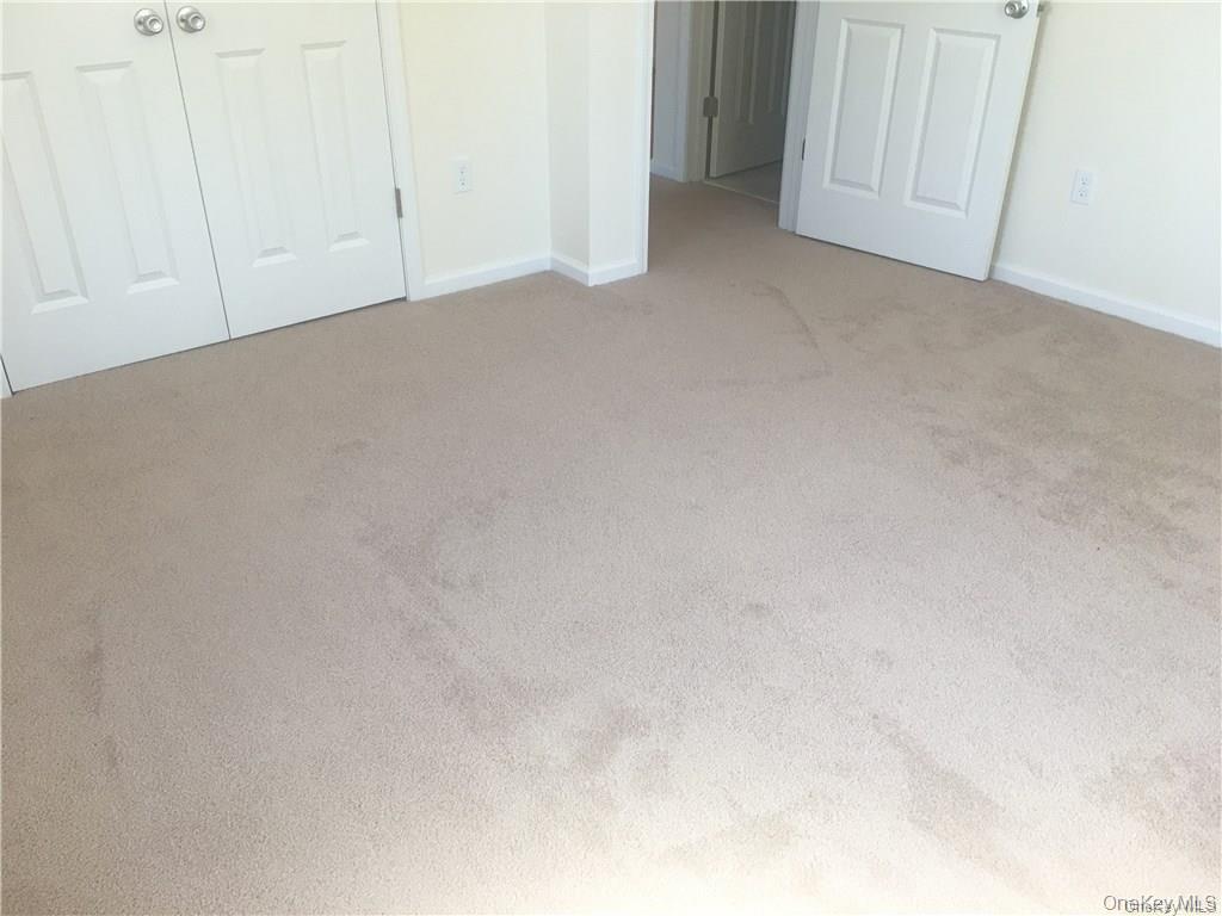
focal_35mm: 29
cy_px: 458
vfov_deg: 48.2
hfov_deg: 61.7
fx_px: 1024
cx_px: 611
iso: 25
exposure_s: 1/30
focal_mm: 4.15
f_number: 2.2
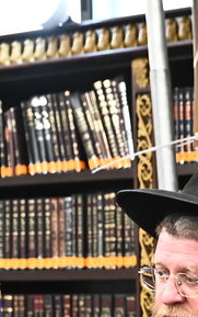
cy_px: 337
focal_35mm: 158
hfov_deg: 7.8
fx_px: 1362
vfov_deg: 13.0
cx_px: 466
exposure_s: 1/200
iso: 1600
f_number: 4
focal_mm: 32
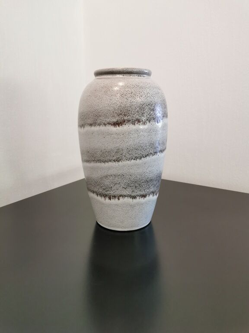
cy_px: 166
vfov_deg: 65.3
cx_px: 124
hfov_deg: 51.4
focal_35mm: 27
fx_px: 259
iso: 125
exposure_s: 1/50
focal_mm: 5.58
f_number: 1.8
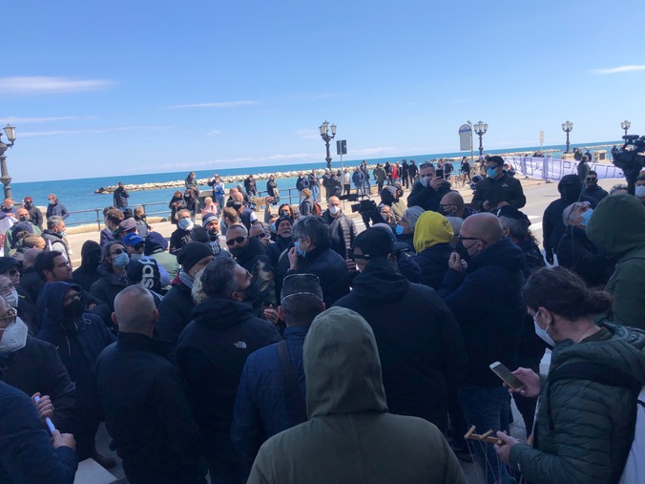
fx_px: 540
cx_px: 332
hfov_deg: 61.6
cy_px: 236
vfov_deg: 48.2
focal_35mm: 29
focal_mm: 3.99
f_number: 1.8
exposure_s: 1/1675
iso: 20
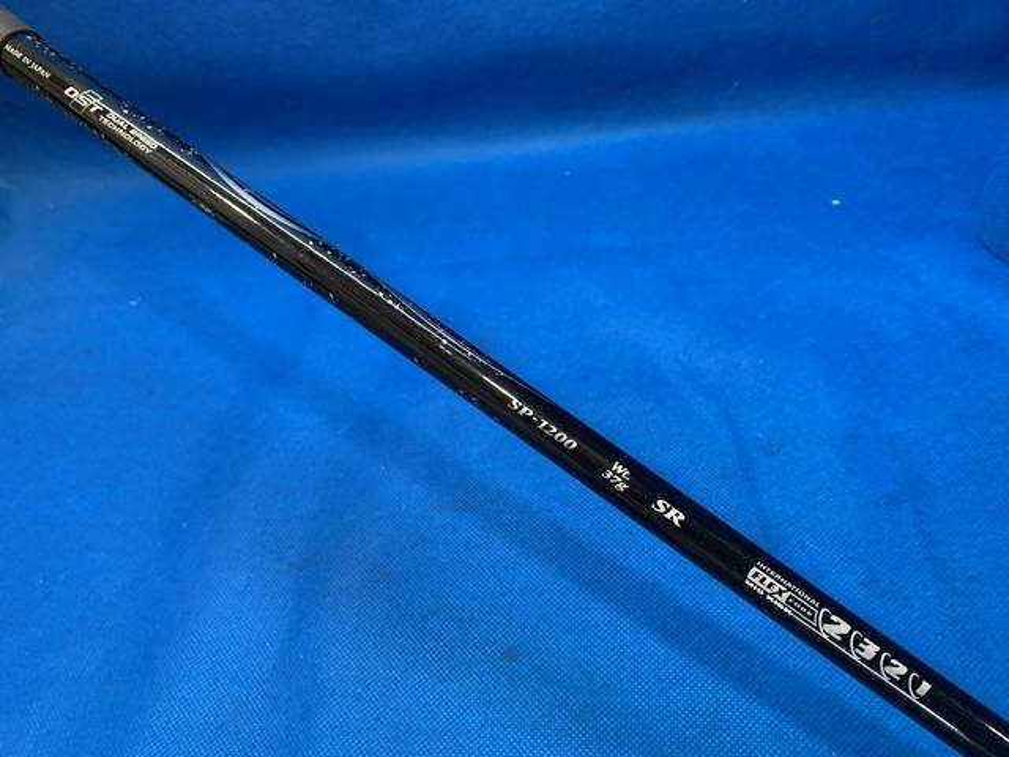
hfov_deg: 67.3
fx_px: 758
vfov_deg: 53.1
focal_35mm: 26
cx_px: 504
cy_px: 378
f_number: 1.8
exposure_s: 1/60
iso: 100
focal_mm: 4.25
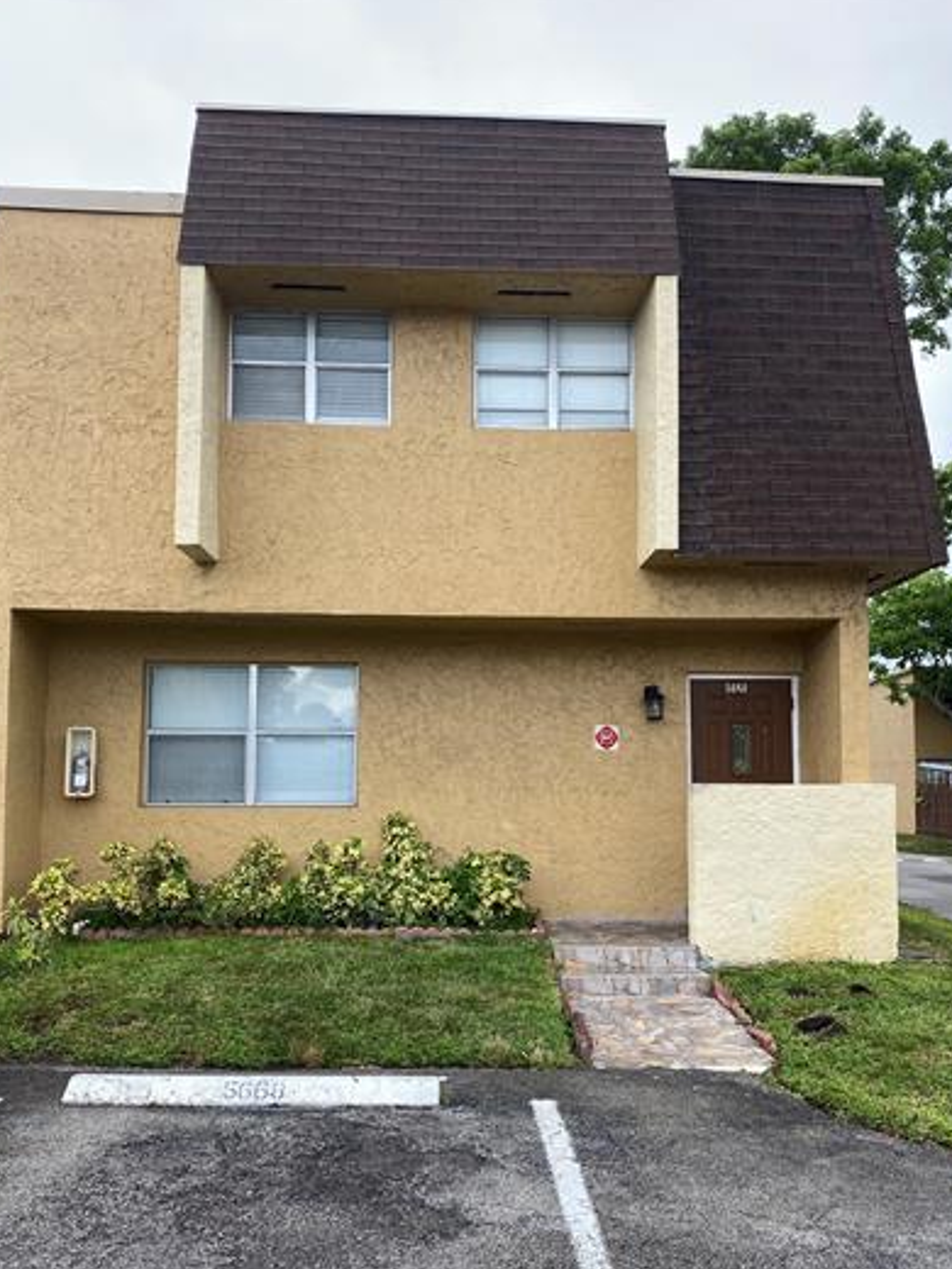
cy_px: 715
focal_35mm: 30
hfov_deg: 46.8
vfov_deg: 59.8
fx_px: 1100
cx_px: 481
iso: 32
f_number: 1.8
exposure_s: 1/146
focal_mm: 4.25
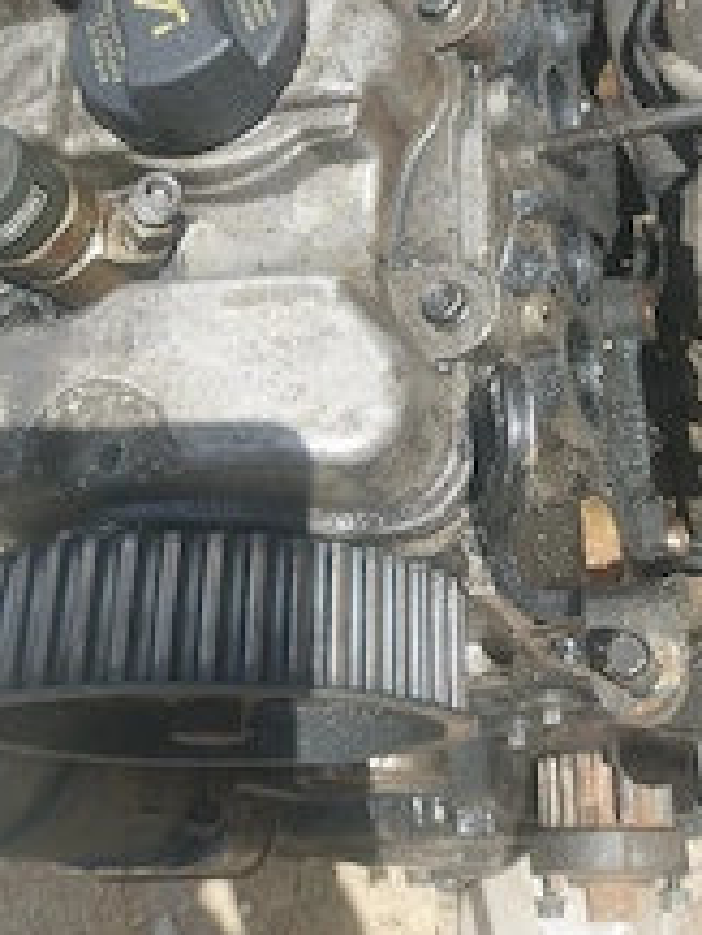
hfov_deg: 30.2
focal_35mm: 48
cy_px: 129
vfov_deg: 37.5
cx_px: 426
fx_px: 1297
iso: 25
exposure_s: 1/588
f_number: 1.8
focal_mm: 4
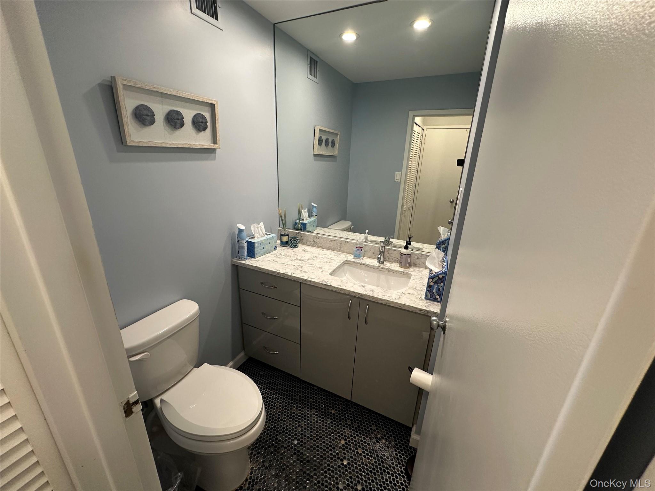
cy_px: 246
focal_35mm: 14
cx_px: 328
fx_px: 265
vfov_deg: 85.7
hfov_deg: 102.1
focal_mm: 2.22
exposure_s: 1/120
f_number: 2.2
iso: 200
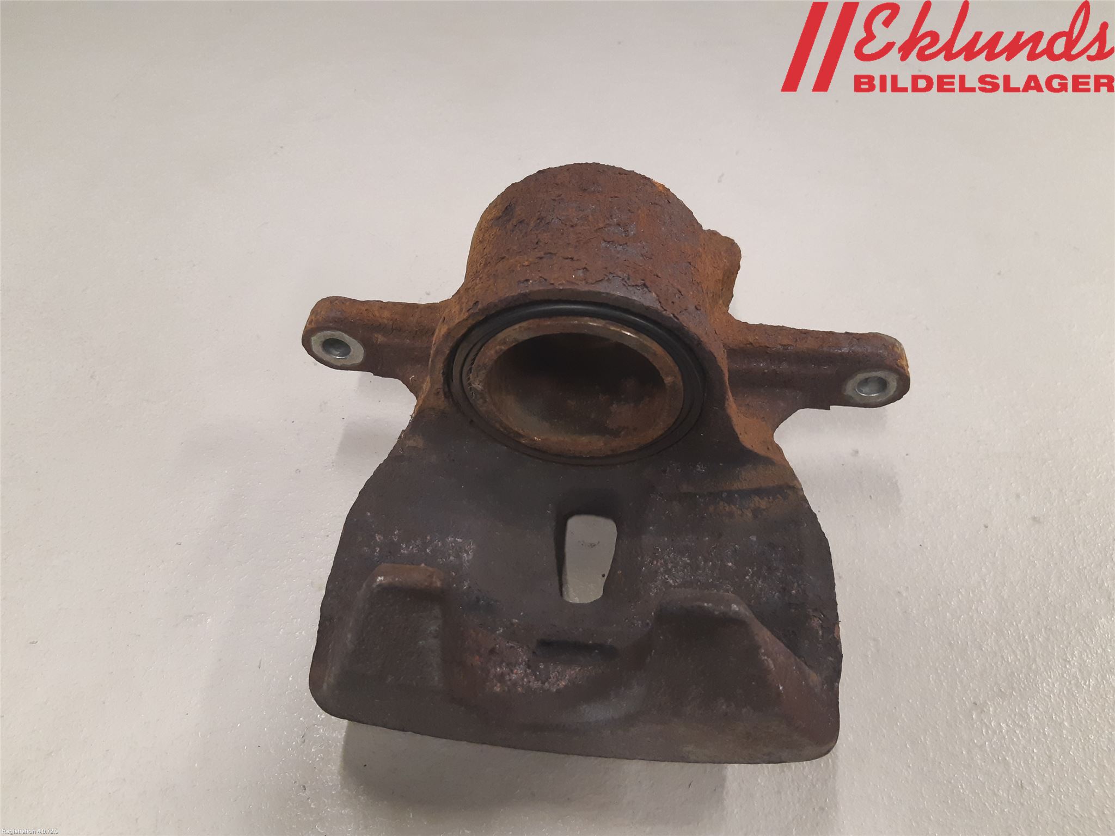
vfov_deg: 53.1
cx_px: 558
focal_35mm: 26
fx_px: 837
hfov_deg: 67.3
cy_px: 418
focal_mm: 3.93
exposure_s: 1/50
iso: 250
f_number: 1.7
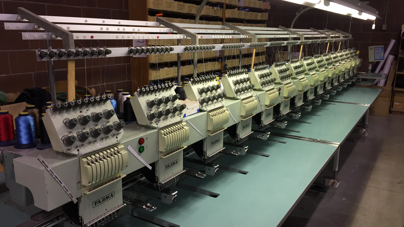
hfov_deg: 61.0
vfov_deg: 36.7
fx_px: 343
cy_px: 120
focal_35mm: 32
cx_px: 204
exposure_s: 1/30
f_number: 2.2
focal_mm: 4.15
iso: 64
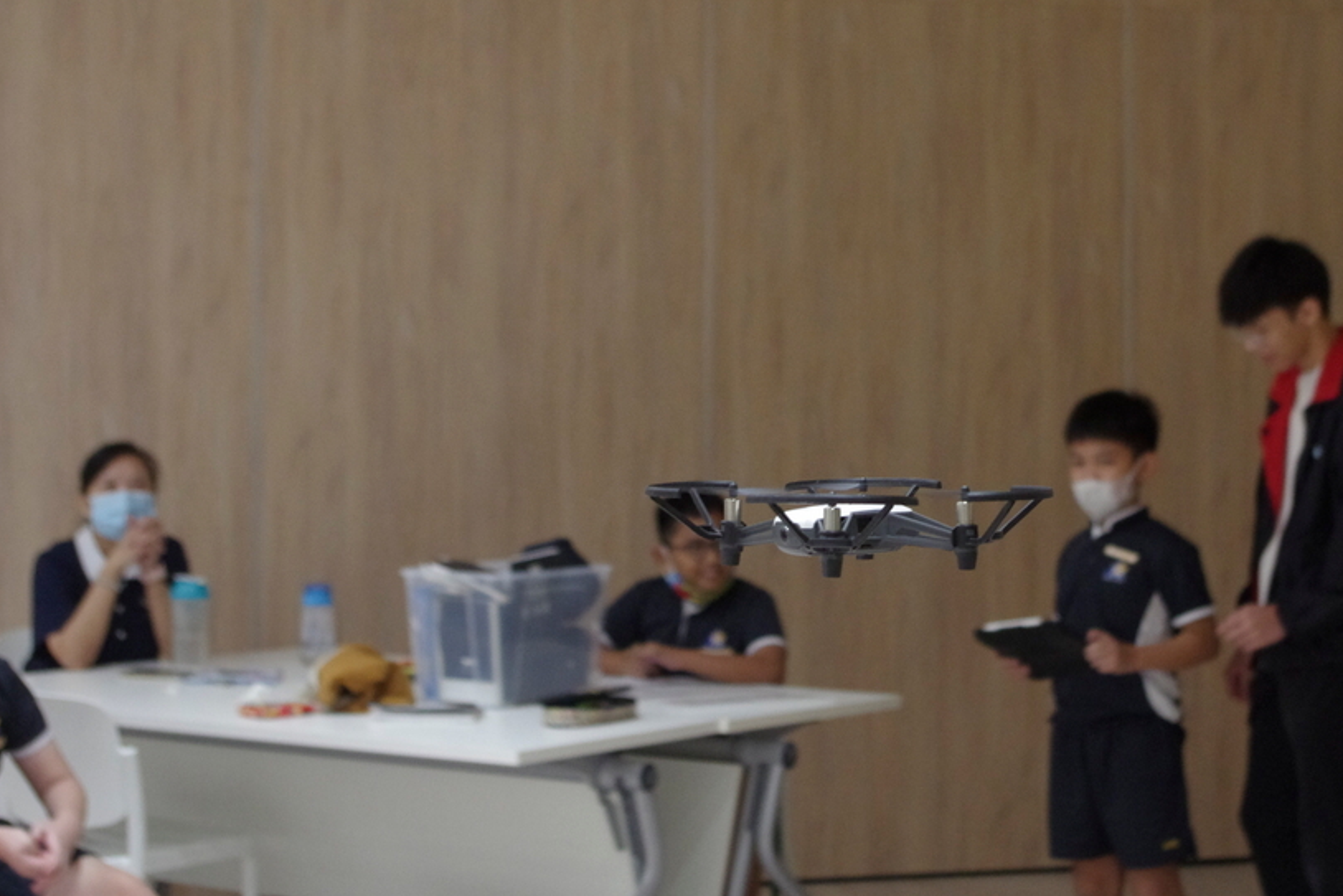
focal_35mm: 70
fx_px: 2612
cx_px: 648
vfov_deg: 19.5
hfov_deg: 28.8
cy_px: 486
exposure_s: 1/80
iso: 1600
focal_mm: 37.5
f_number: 5
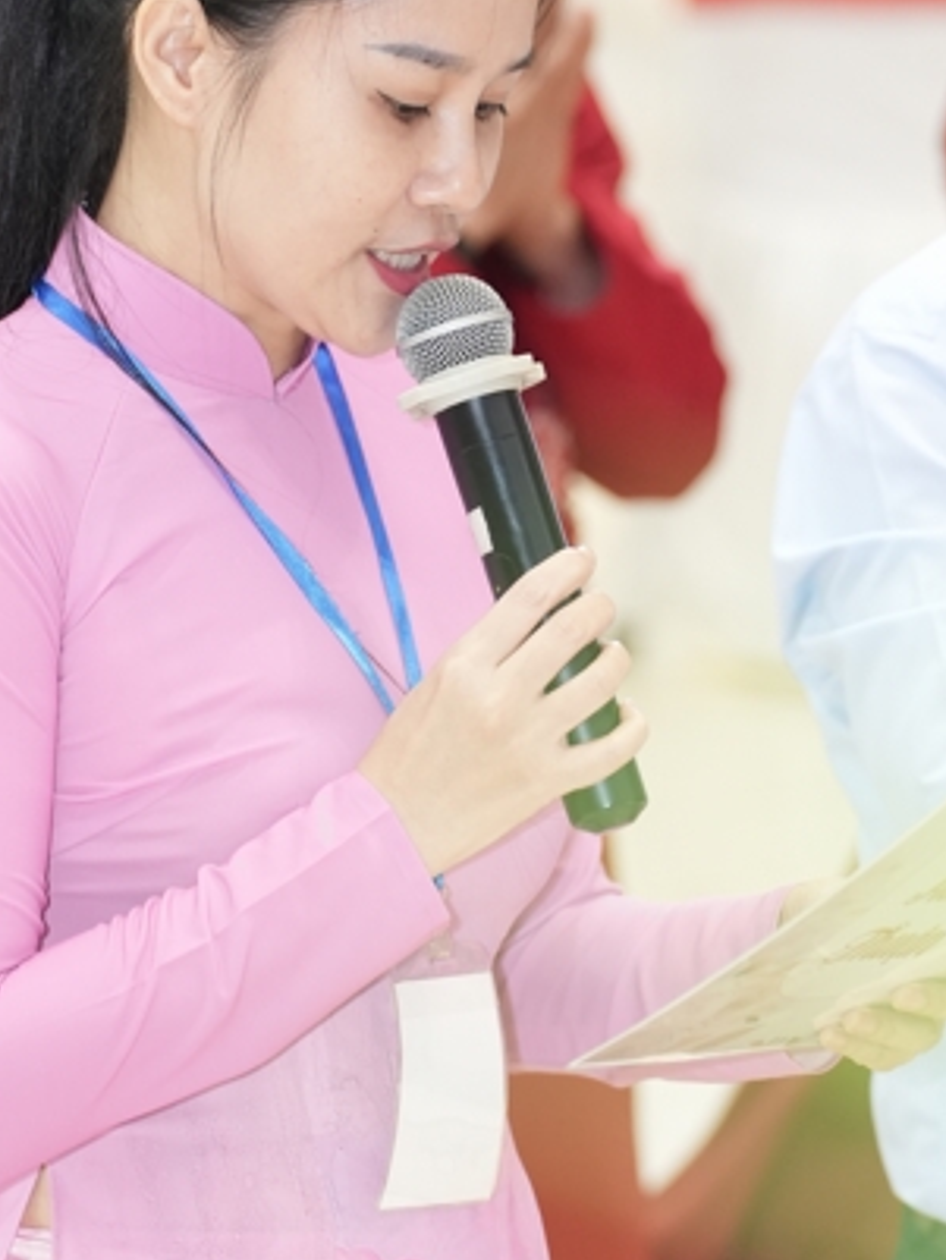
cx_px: 534
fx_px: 9614
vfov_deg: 7.5
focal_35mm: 264
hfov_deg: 5.6
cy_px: 768
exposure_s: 1/200
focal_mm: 113
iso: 2000
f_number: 2.8
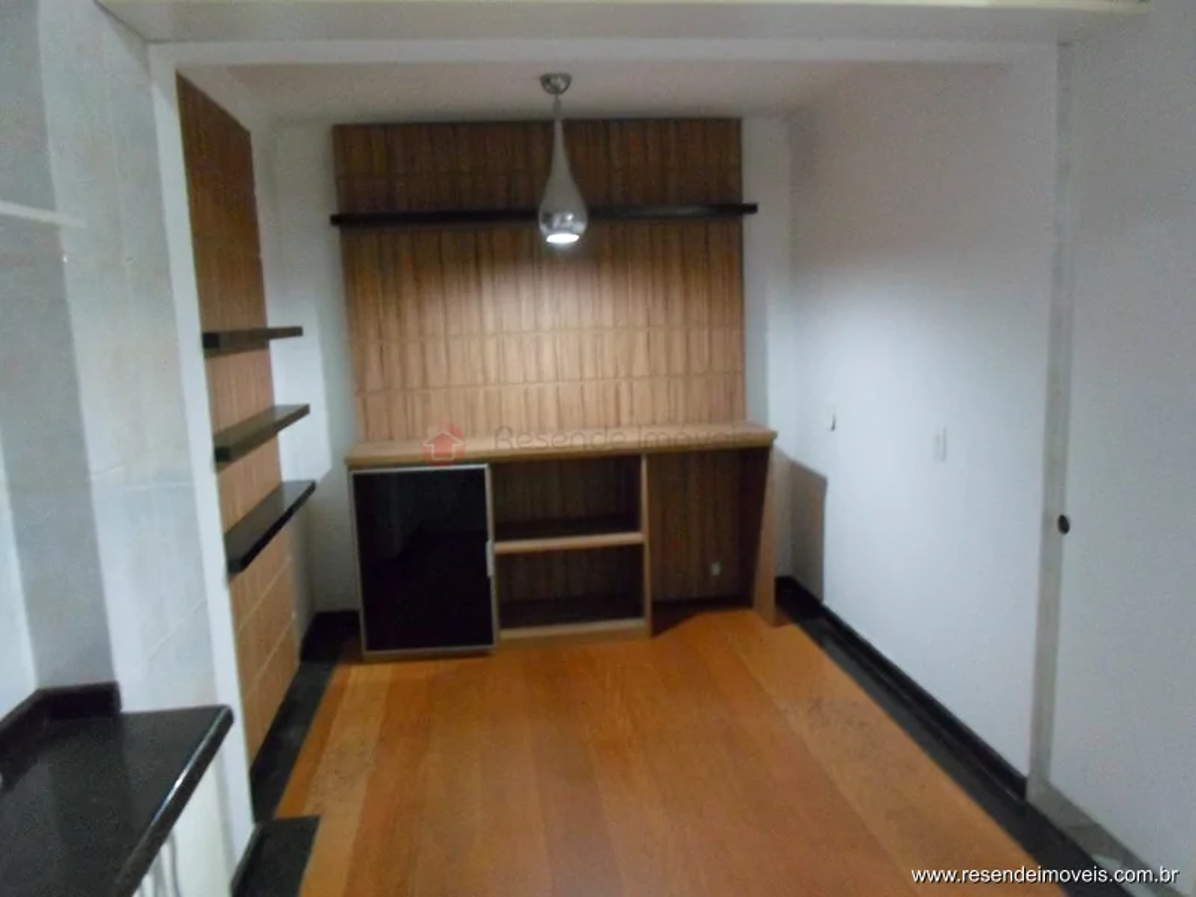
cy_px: 448
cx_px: 598
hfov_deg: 69.4
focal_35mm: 25
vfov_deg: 54.9
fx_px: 864
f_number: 2.5
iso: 400
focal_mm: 4.5
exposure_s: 1/8
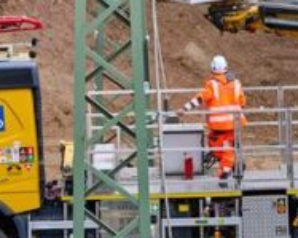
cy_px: 40
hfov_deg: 4.8
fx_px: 3575
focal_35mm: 406
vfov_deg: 3.8
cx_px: 123
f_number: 4
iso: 2500
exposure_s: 1/640
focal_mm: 116
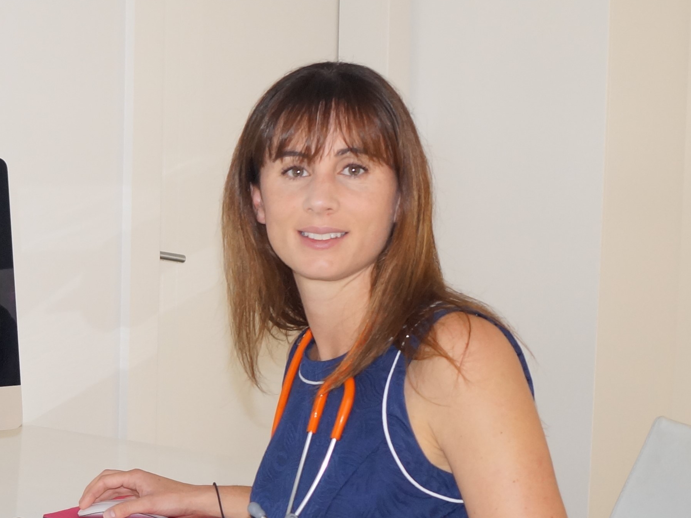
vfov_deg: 40.7
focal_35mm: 35
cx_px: 280
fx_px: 699
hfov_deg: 52.3
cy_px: 287
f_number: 4
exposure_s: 1/160
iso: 500
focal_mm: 18
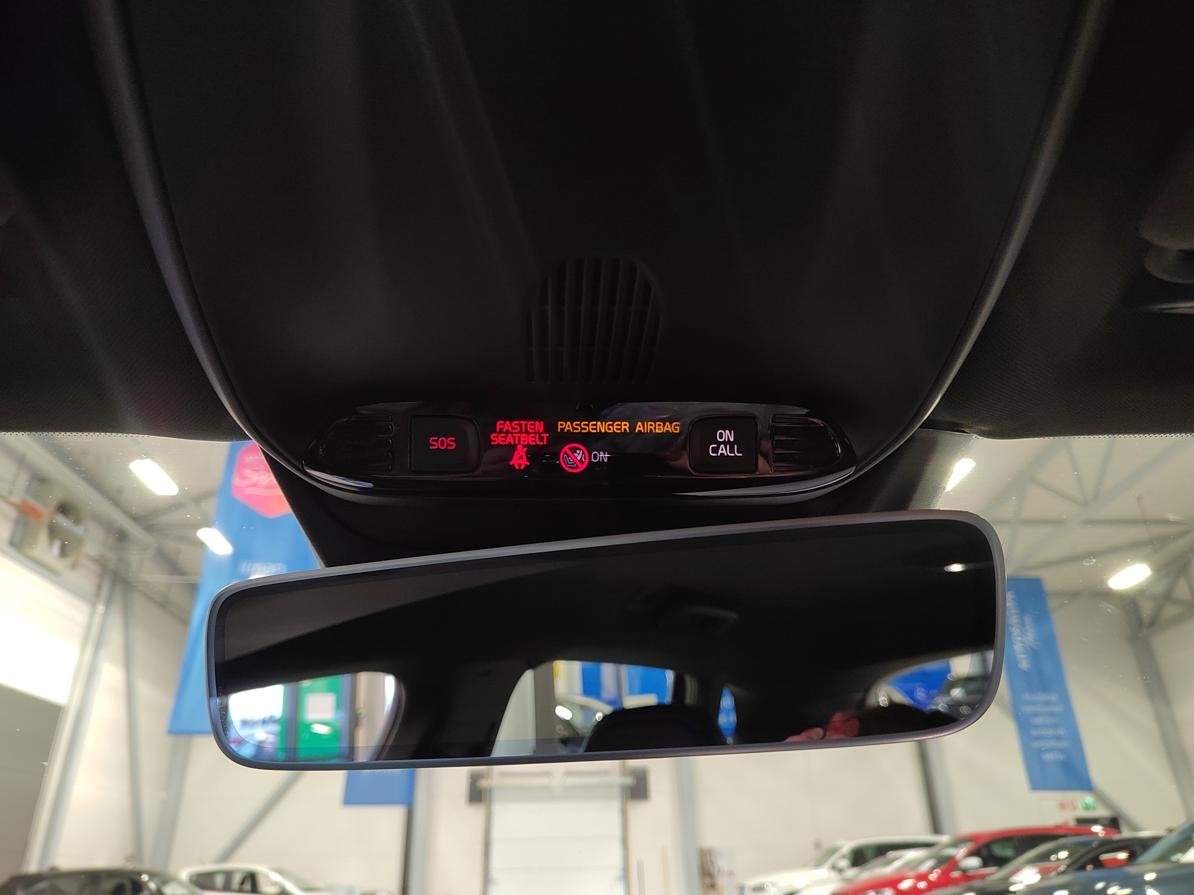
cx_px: 597
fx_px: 793
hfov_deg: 73.9
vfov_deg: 58.9
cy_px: 448
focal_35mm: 23
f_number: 1.9
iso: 1088
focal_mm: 5.52
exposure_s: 1/50
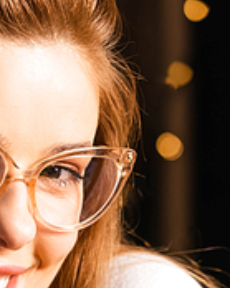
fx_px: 5859
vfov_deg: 2.8
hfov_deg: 2.2
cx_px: -48
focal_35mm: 688
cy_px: 504
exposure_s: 1/200
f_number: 3.5
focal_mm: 170
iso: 100
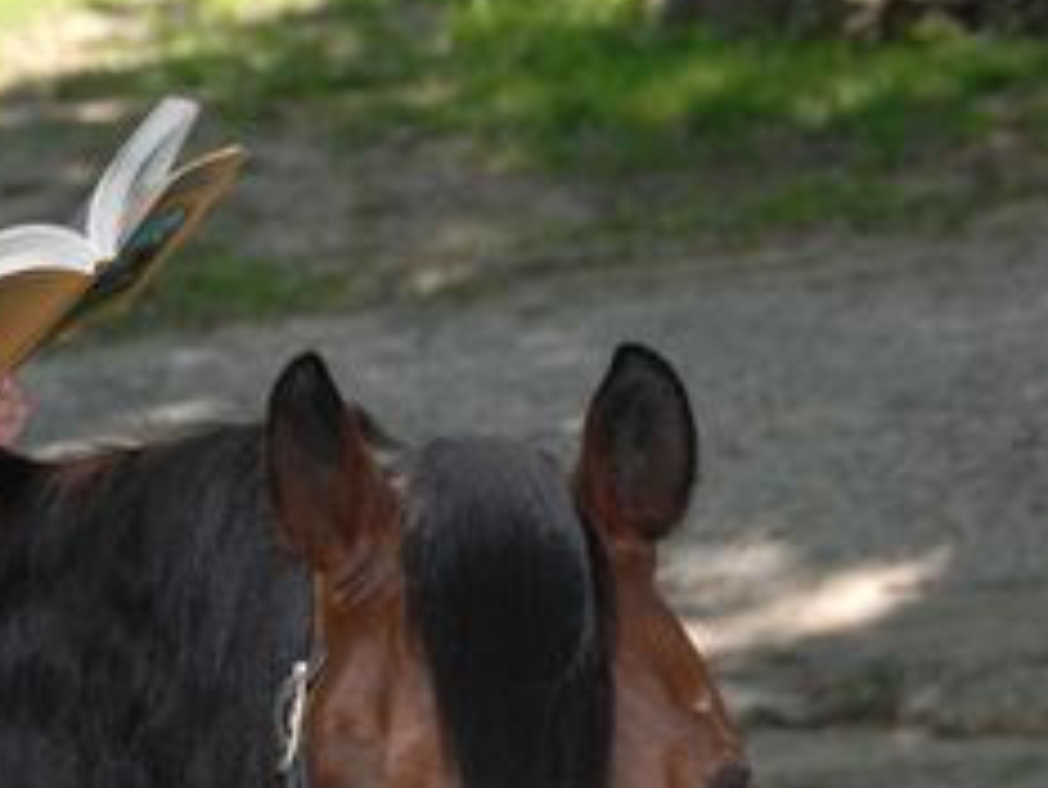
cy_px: 637
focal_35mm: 296
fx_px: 8976
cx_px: 112
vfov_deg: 5.0
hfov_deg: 6.7
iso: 100
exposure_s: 1/125
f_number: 5
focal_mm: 75
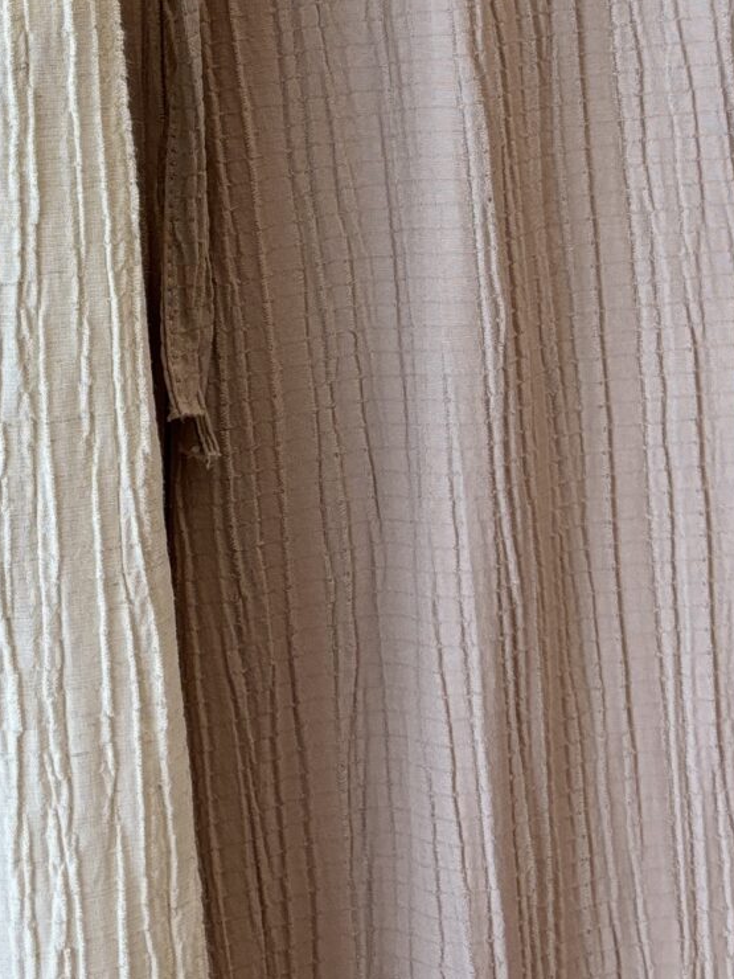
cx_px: -56
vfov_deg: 20.1
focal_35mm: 90
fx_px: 2544
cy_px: -265
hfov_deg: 16.0
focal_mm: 5.96
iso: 40
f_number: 1.6
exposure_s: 1/156
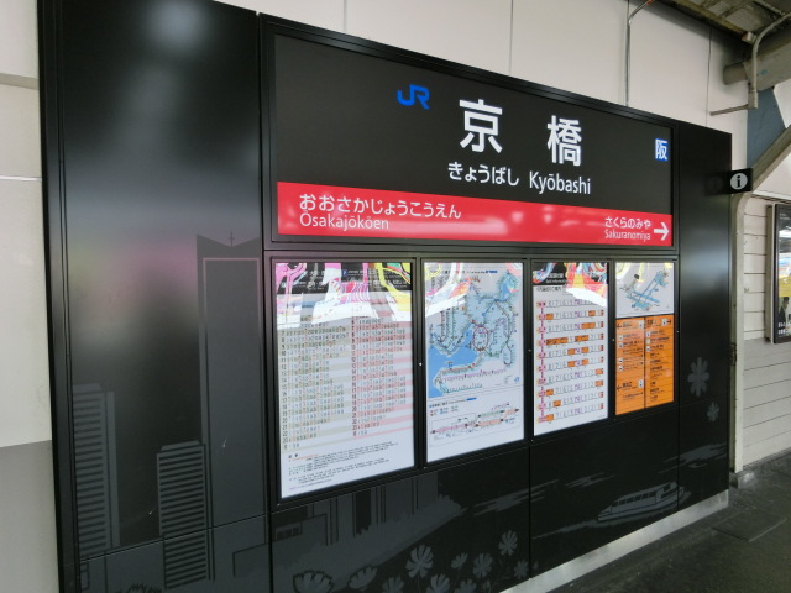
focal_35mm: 25
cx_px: 396
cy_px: 296
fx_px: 571
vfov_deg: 54.9
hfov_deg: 69.4
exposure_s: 1/125
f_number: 3.5
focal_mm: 4.5
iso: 100
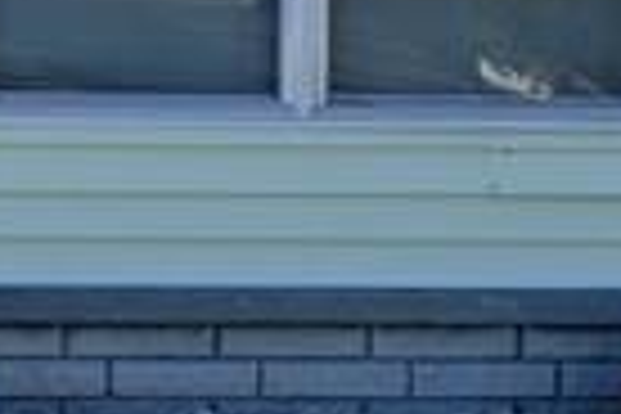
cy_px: 29
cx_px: -58
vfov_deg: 6.8
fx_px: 3450
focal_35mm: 200
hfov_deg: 10.2
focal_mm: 18
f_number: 10
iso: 100
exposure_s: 1/100
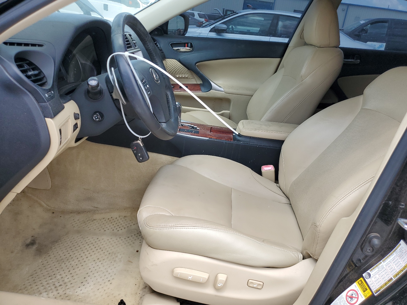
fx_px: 306
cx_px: 204
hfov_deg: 67.3
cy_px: 152
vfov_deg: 53.1
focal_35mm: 26
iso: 50
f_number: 1.5
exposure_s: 1/625
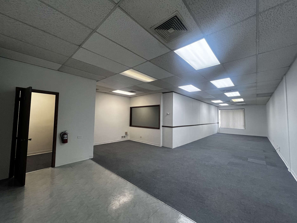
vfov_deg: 89.9
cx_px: 148
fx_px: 112
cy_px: 112
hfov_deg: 106.2
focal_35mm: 13
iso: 100
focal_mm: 1.57
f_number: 1.8
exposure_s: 1/120
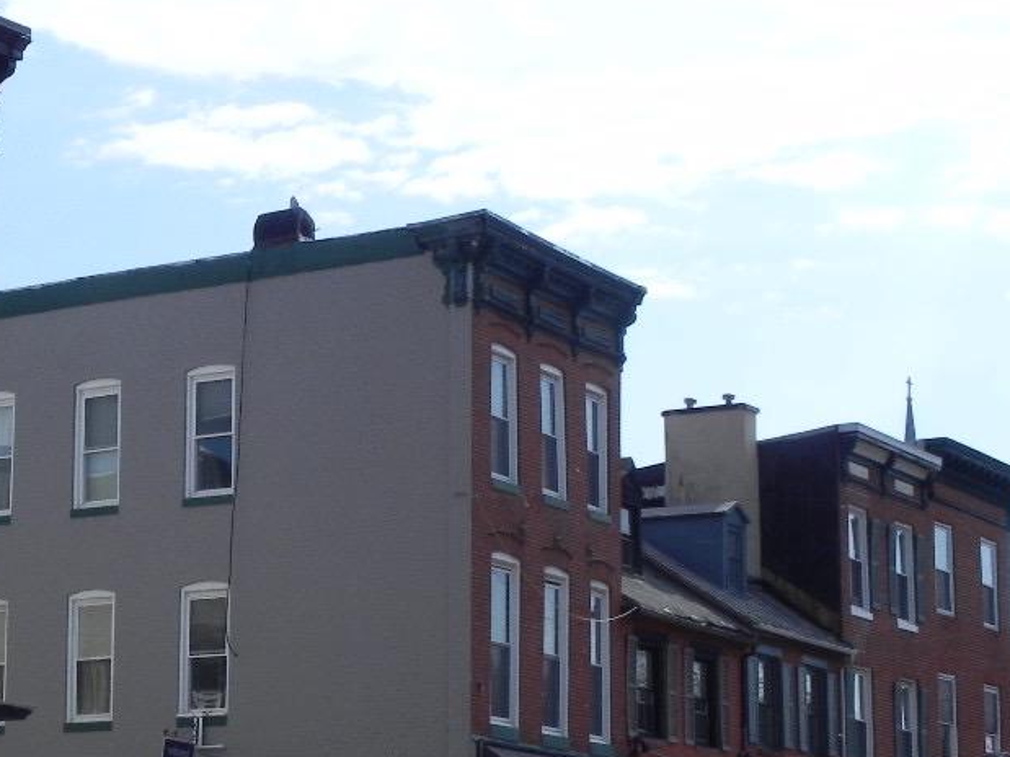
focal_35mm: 96
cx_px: 318
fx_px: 2800
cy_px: 458
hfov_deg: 20.4
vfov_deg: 15.4
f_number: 8
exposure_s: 1/528
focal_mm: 10.3
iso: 160
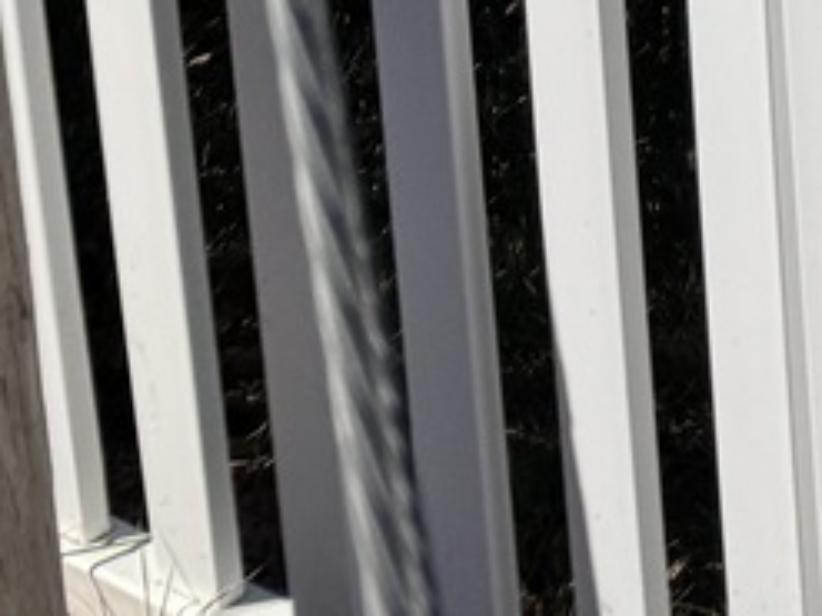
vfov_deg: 8.9
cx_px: 2373
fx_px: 3323
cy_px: -1159
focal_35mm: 140
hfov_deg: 10.5
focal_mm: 6.76
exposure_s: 1/7092
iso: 80
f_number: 1.78
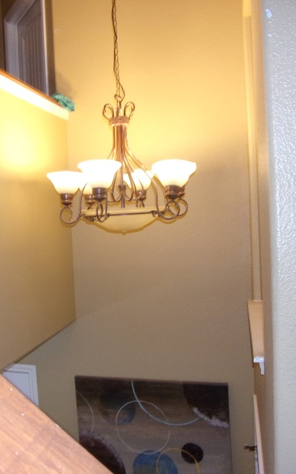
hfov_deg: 35.4
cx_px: 70
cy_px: 233
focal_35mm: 35
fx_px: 452
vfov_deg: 55.3
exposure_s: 1/34
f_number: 3.3
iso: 200
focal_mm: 4.3
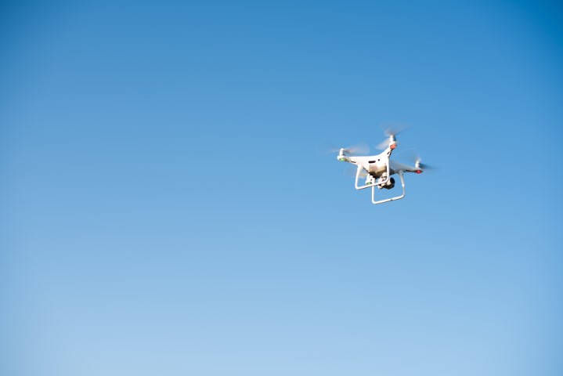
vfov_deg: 27.0
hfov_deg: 39.6
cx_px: 282
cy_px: 188
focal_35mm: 50
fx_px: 782
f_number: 2.8
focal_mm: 50
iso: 100
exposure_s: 1/400
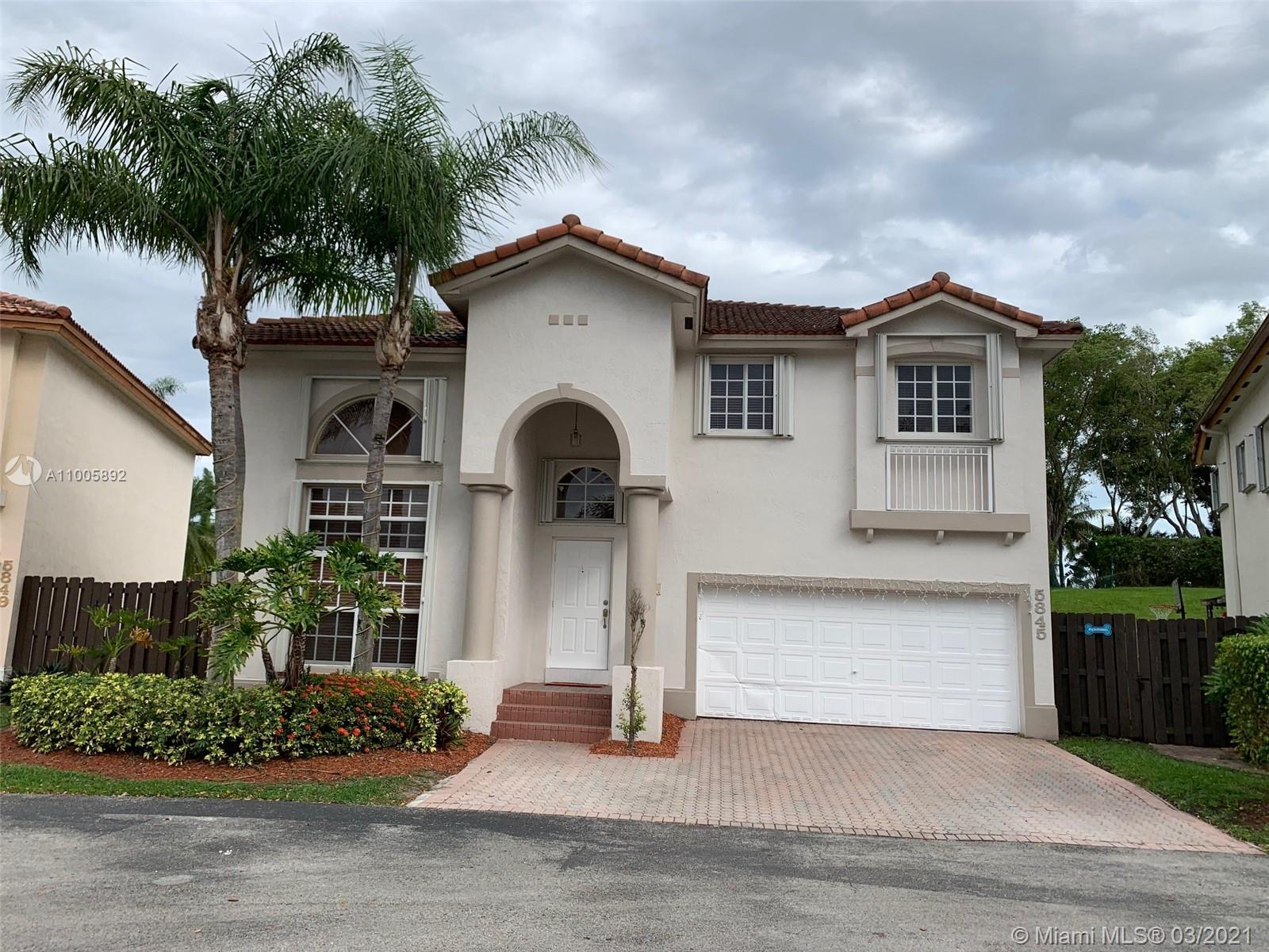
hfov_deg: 67.3
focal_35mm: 26
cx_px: 634
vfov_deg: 53.1
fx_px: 953
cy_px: 476
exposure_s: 1/1689
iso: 25
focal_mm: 4.25
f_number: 1.8
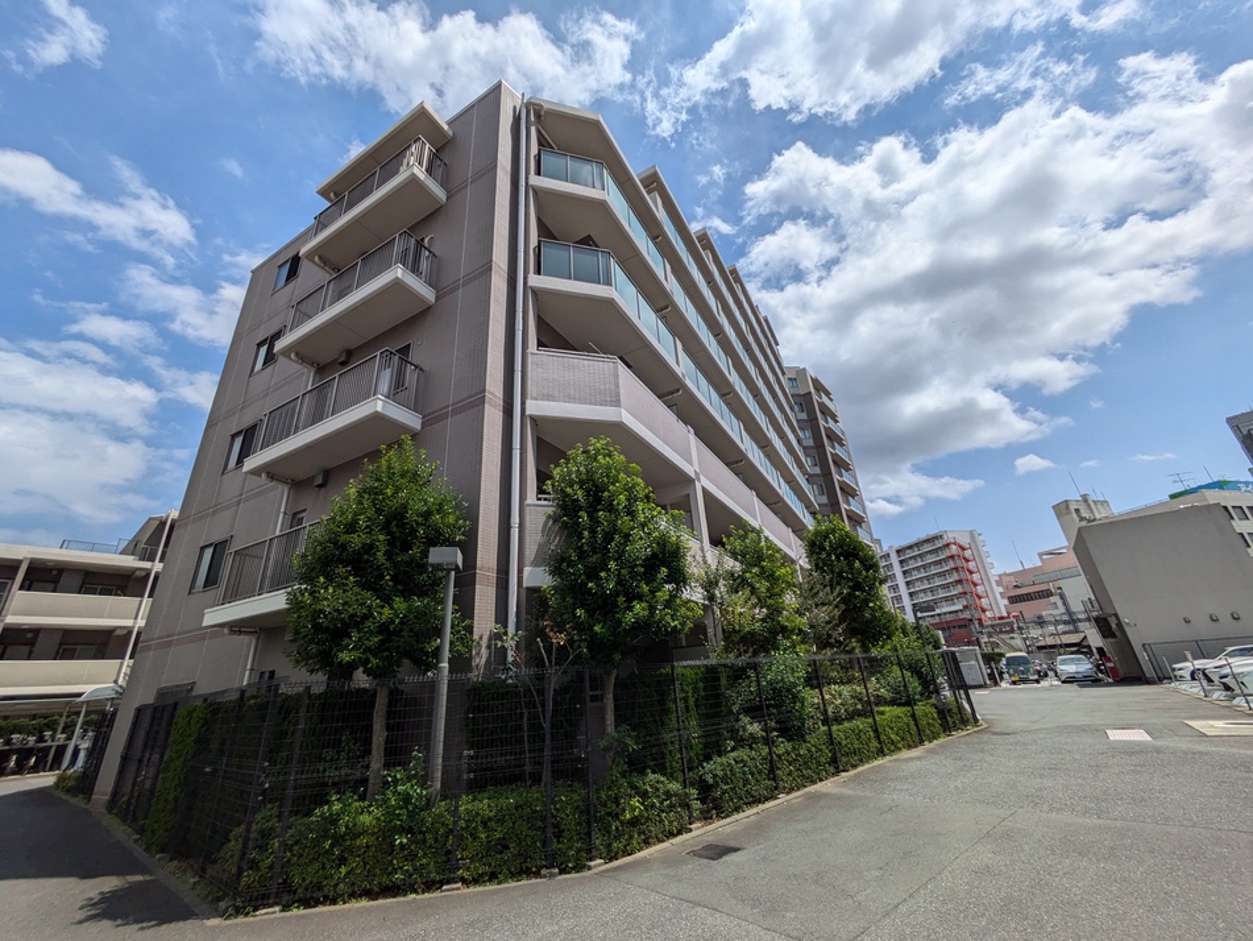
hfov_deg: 102.0
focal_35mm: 14
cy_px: 470
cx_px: 626
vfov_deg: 85.7
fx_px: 507
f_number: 2.2
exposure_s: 1/4016
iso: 49
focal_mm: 1.83
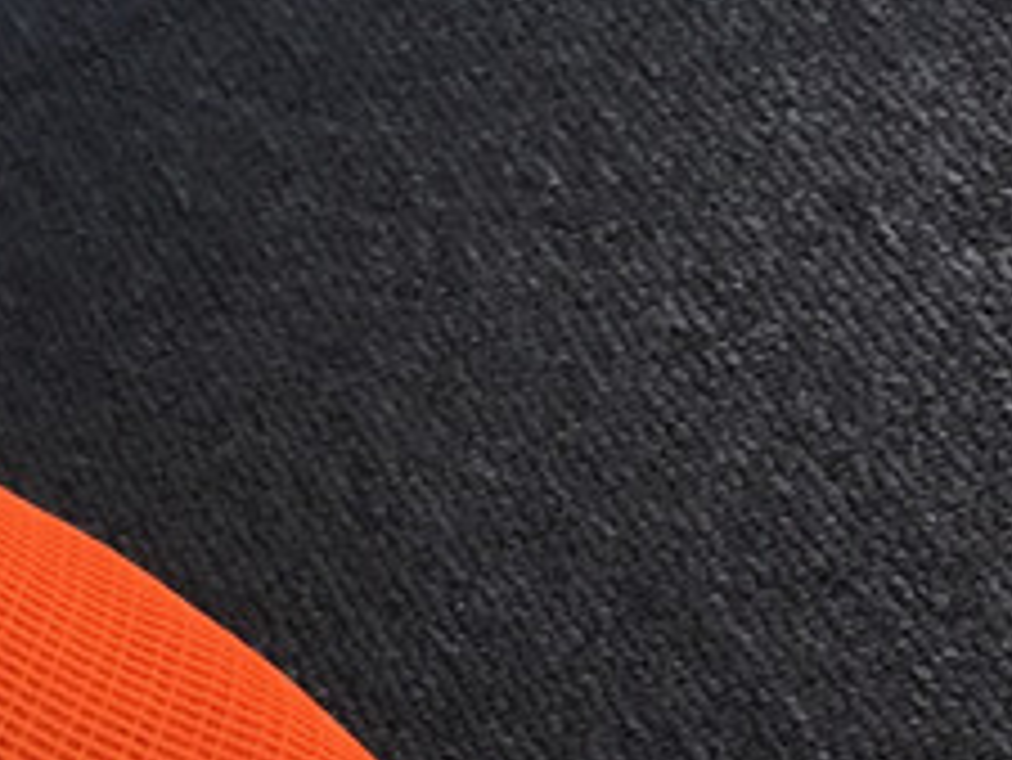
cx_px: -778
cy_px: 501
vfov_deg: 12.0
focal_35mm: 124
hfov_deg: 14.2
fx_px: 3627
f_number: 2.4
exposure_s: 1/981
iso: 25
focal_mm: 3.3
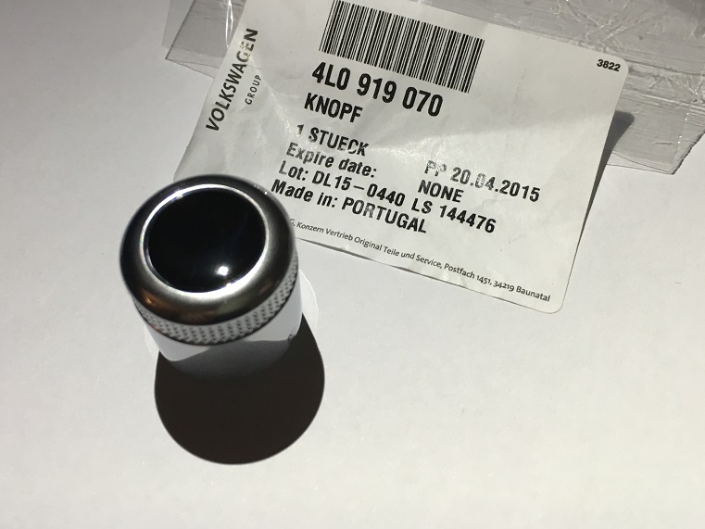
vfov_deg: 36.7
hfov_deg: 47.8
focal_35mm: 39
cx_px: 327
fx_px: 794
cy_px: 213
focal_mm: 4.15
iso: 80
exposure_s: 1/33
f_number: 2.2
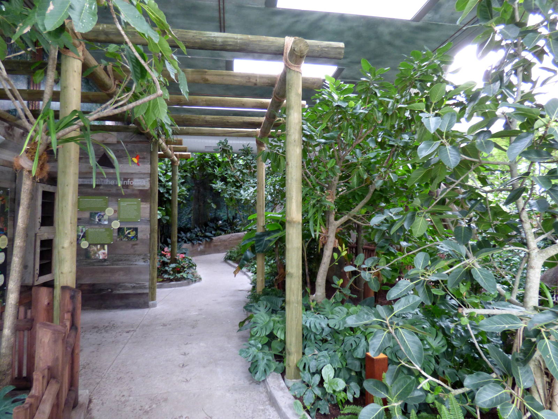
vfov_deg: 66.0
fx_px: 322
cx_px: 279
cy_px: 210
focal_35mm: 20
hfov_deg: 81.7
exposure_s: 1/13
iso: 400
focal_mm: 3.58
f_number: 2.8
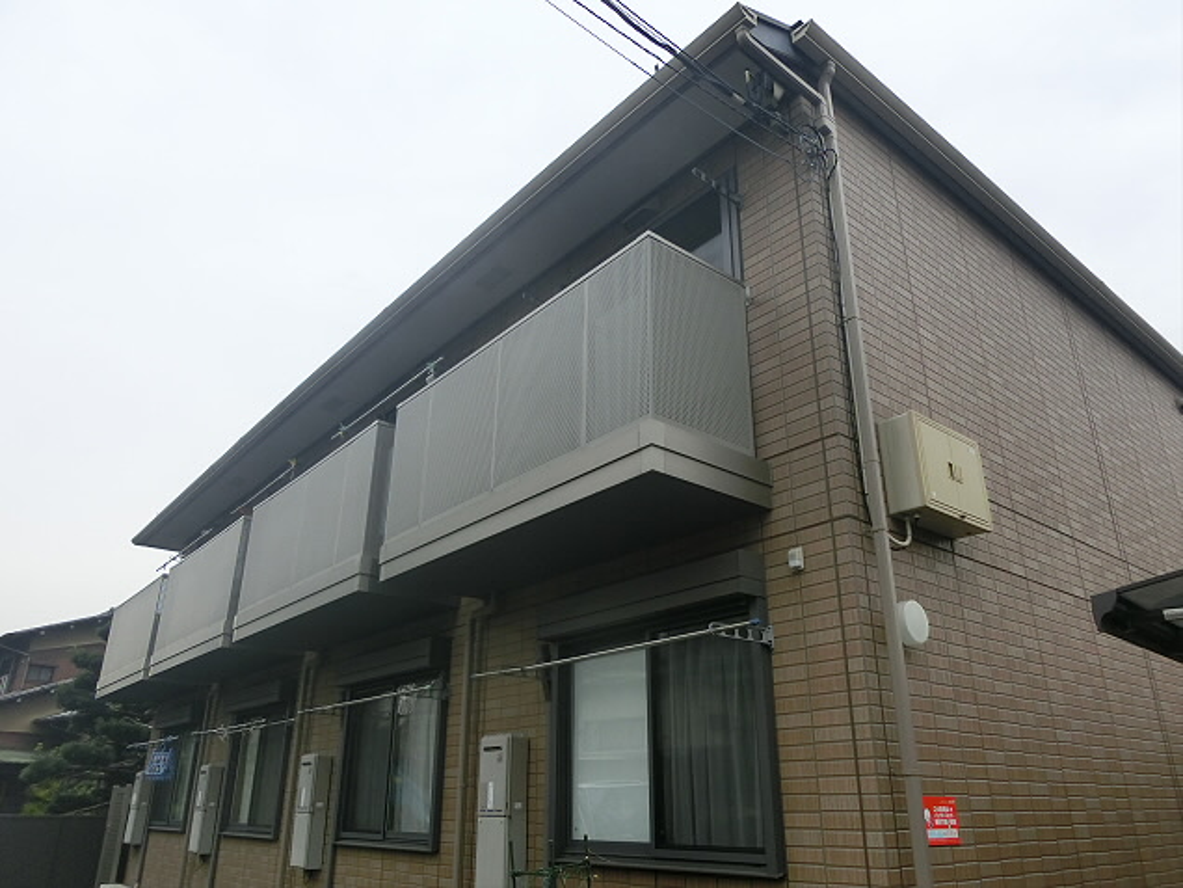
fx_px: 854
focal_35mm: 25
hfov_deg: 69.4
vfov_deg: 54.9
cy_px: 444
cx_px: 592
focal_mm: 4.5
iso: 80
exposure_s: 1/200
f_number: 3.5
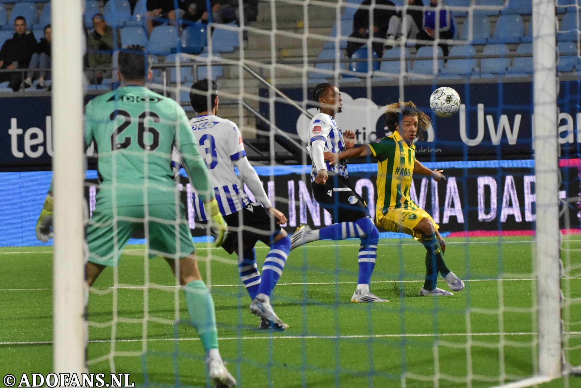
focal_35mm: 232
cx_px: 290
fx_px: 3752
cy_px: 194
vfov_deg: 5.9
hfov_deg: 8.9
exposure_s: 1/800
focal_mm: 155
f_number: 4
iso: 4000
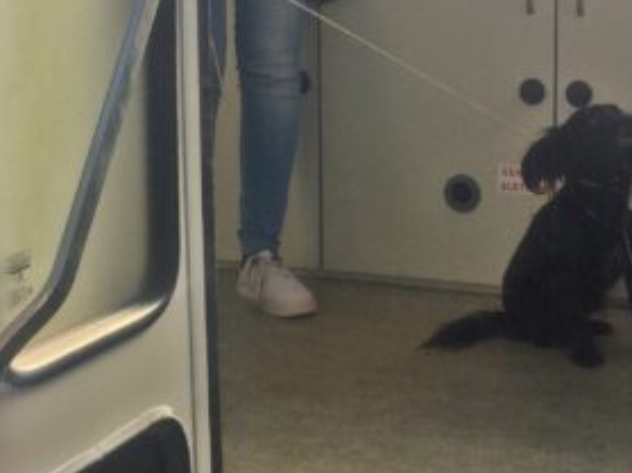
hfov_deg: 34.7
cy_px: 272
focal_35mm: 54
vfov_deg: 27.0
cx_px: 152
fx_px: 985
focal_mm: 4.15
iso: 32
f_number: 2.2
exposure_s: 1/659
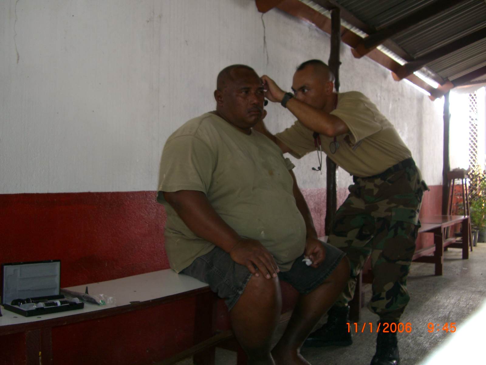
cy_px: 182
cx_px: 243
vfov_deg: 37.7
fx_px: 534
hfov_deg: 49.0
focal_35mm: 38
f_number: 2.8
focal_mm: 7.9
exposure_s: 1/60
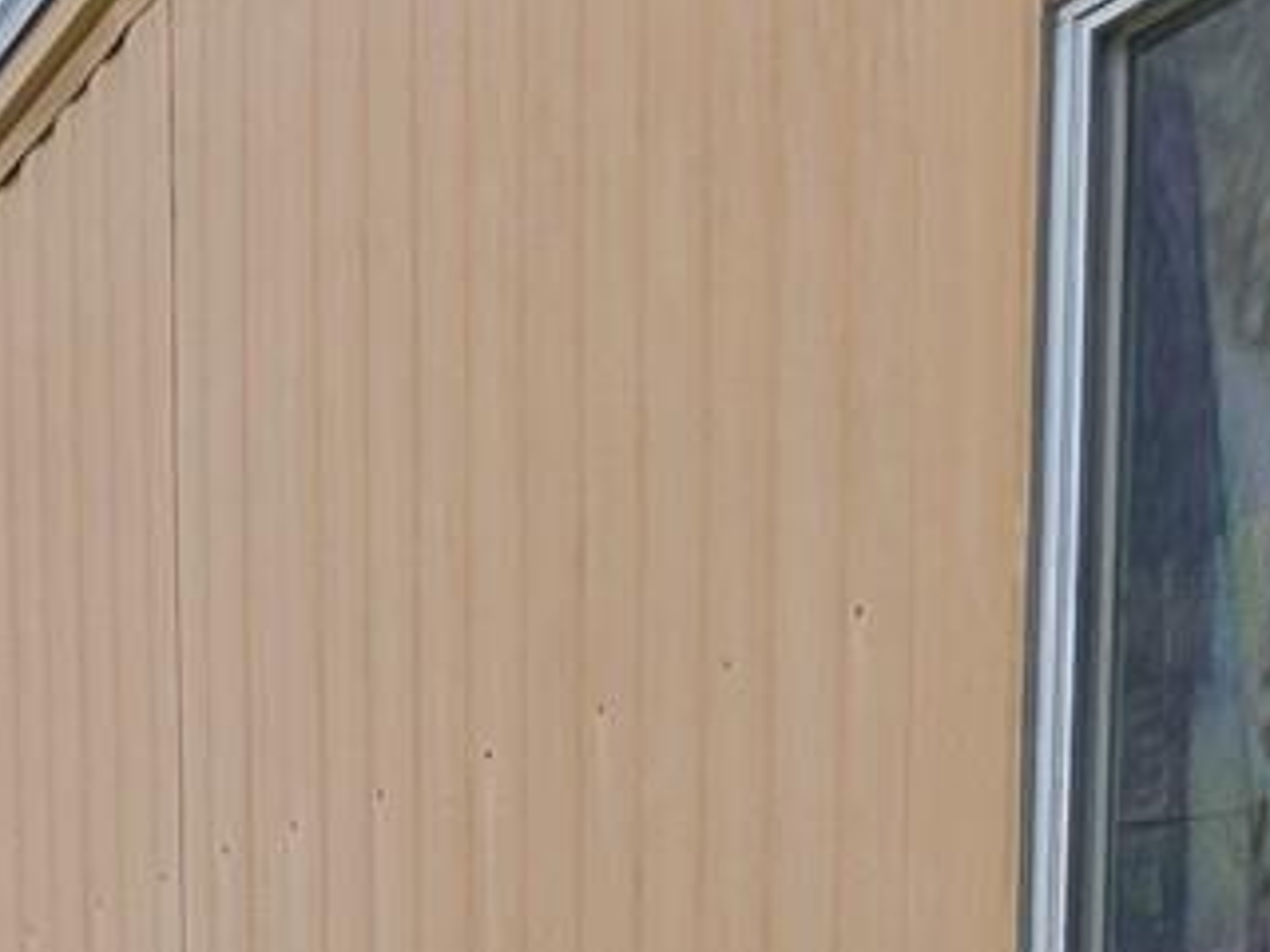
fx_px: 2568
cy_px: 1837
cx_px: 240
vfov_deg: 16.6
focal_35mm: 70
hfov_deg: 27.2
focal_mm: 1.83
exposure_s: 1/3012
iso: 49
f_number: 2.2
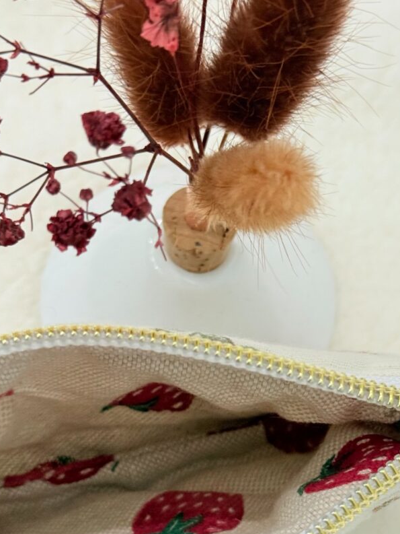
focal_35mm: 62
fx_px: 955
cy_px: 333
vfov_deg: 31.1
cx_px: 237
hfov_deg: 23.6
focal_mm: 6.76
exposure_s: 1/60
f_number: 1.78
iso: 125
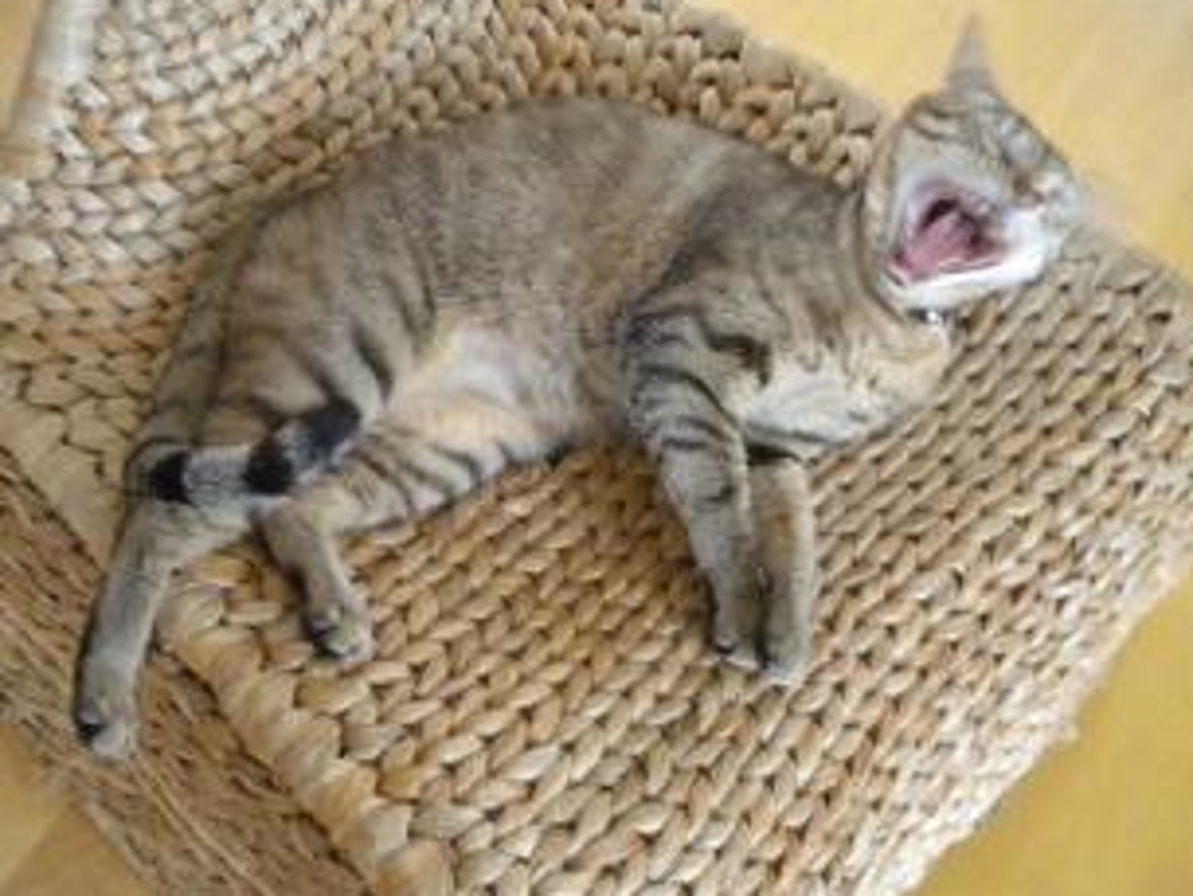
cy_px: 446
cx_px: 589
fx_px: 1689
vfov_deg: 29.7
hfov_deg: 38.9
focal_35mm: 49
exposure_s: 1/4.1
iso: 800
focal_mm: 7.4
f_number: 3.5
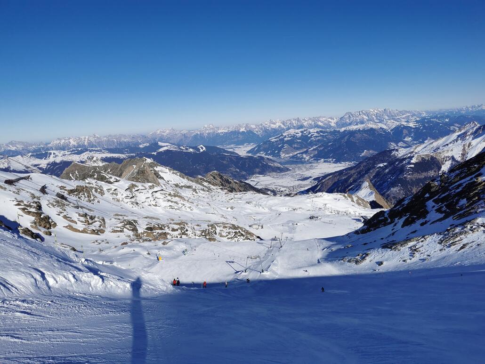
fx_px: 378
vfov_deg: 51.4
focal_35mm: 27
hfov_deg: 65.3
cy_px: 182
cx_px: 242
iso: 50
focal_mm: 5.58
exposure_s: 1/7353
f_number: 1.8
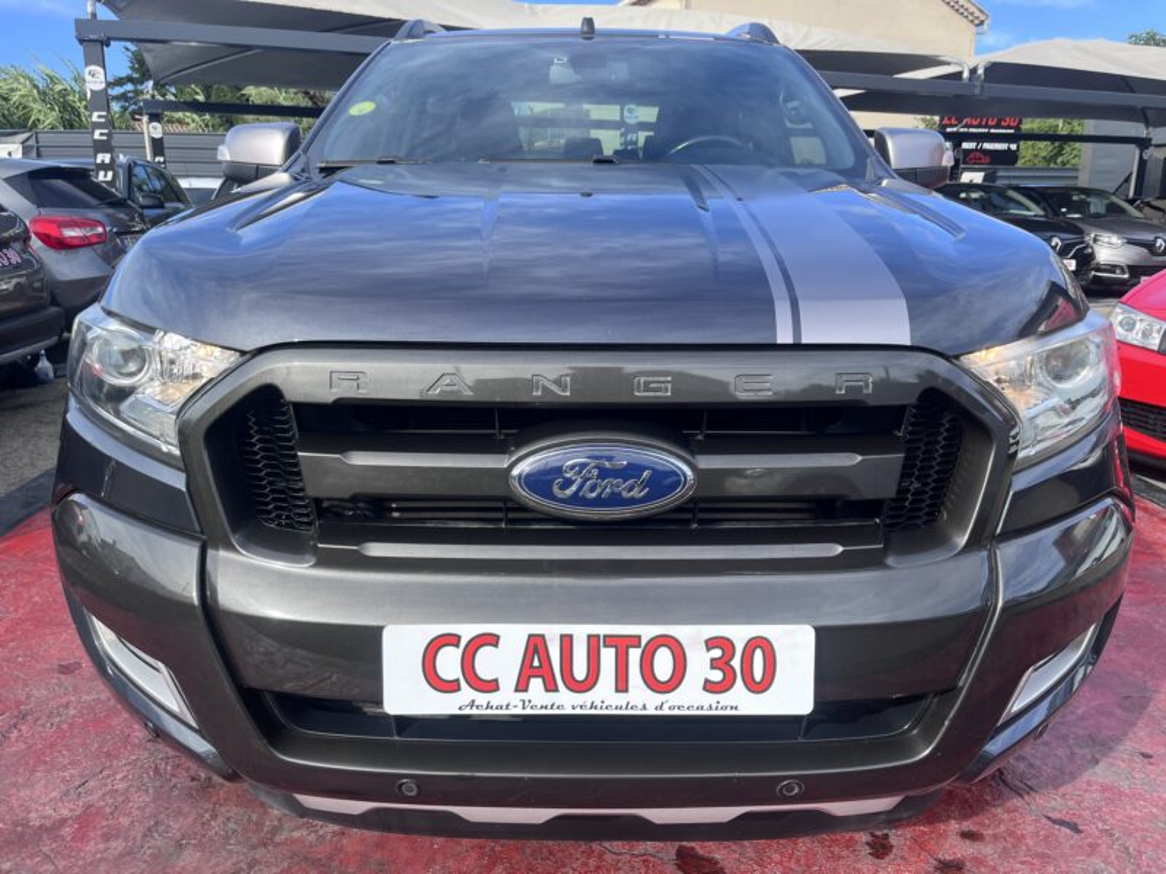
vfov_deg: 53.1
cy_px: 437
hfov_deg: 67.3
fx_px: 876
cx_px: 583
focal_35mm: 26
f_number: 1.6
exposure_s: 1/845
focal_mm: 5.1
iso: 50
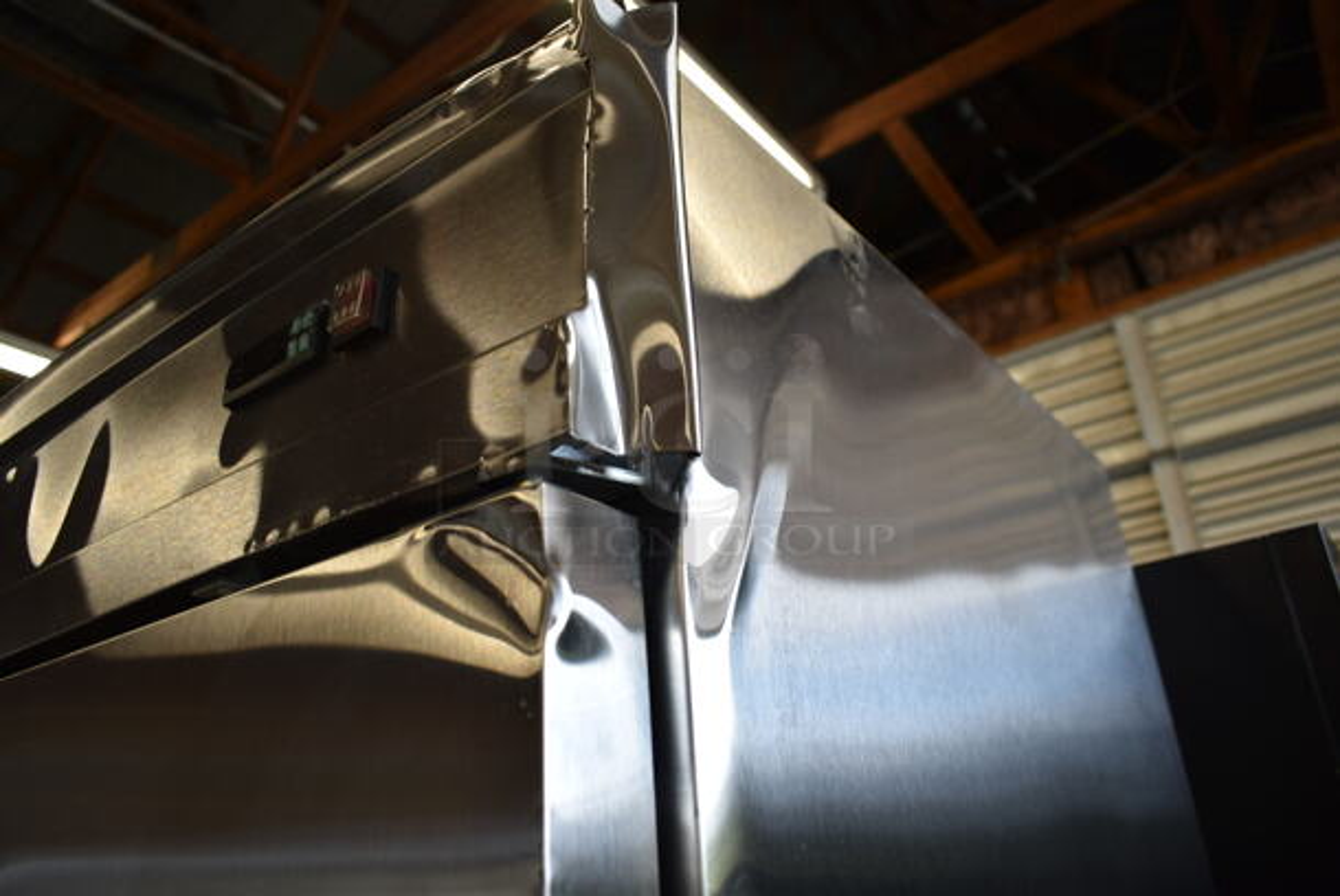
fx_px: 1006
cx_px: 670
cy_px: 448
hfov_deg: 67.3
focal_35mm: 27
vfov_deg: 48.0
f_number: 3.5
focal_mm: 18
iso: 100
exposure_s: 1/30
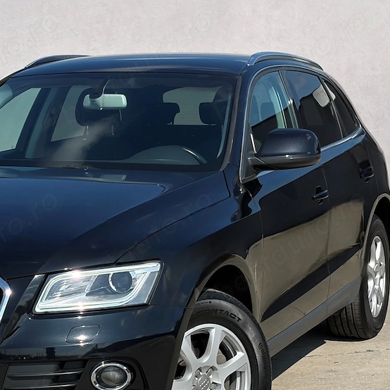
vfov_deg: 20.8
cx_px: 74
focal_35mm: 83
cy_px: 263
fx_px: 1058
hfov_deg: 20.6
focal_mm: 5.96
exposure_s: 1/3333
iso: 32
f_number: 1.6
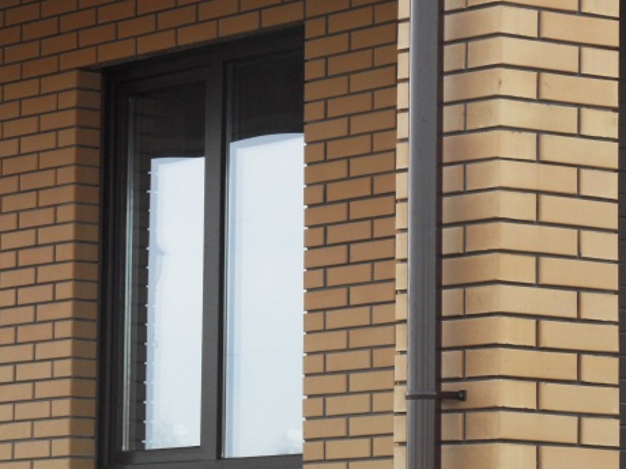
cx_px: 186
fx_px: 4087
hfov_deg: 8.8
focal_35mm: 226
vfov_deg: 6.6
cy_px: 171
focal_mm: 22.8
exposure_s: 1/125
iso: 100
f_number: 5.8
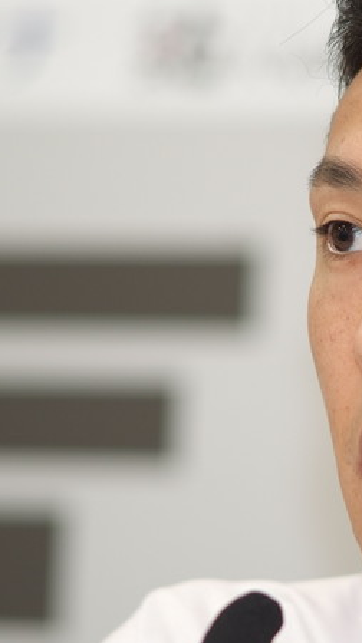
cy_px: 342
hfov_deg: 2.7
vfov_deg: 4.7
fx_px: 7764
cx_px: 401
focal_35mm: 455
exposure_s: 1/125
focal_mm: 180
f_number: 2.8
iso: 400
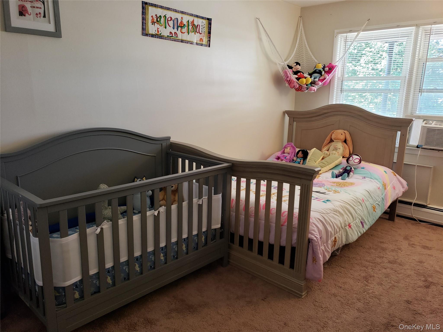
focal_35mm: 26
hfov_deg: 67.3
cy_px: 166
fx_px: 333
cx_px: 222
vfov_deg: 53.1
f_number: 1.5
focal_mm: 4.3
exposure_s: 1/60
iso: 160
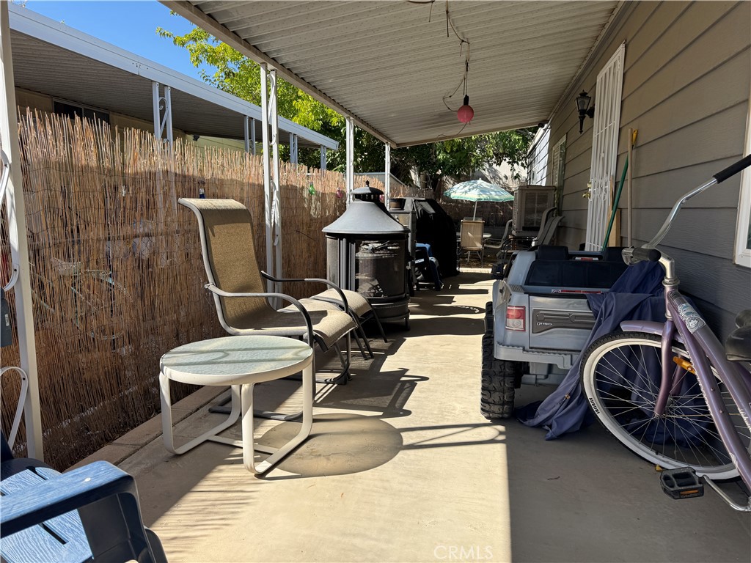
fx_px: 521
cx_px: 376
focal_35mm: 24
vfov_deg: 56.8
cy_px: 282
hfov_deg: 71.6
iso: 80
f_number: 1.78
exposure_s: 1/1767
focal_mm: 6.76
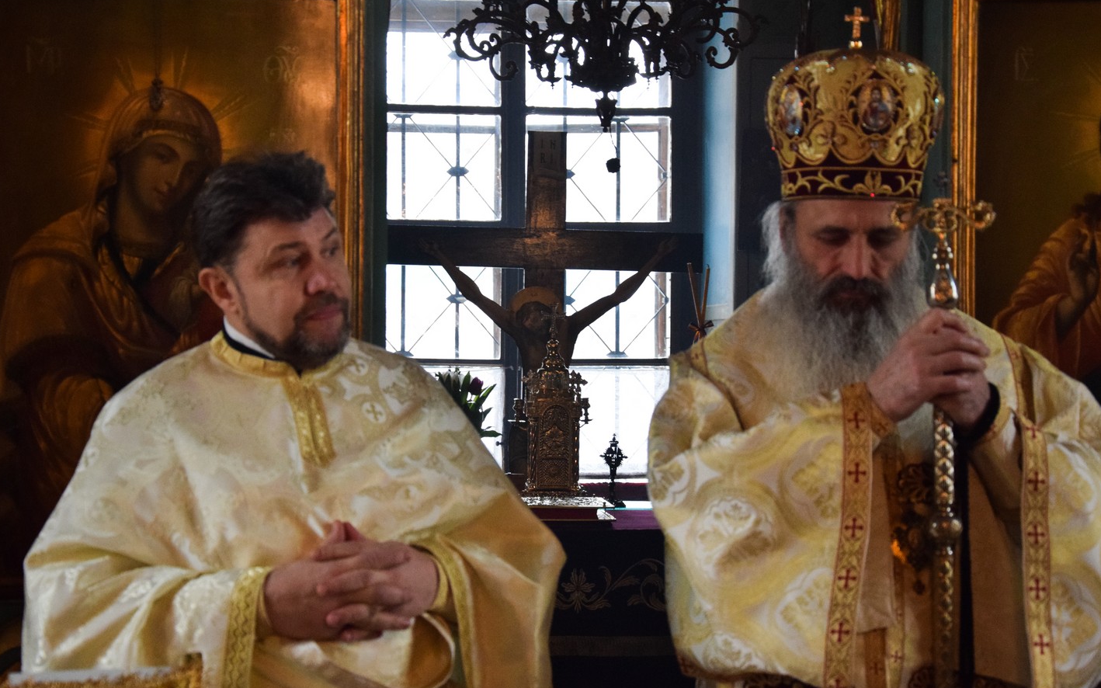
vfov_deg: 20.0
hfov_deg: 31.5
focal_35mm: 65
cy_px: 343
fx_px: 1950
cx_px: 551
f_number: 4.8
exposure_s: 1/200
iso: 1600
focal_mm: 42
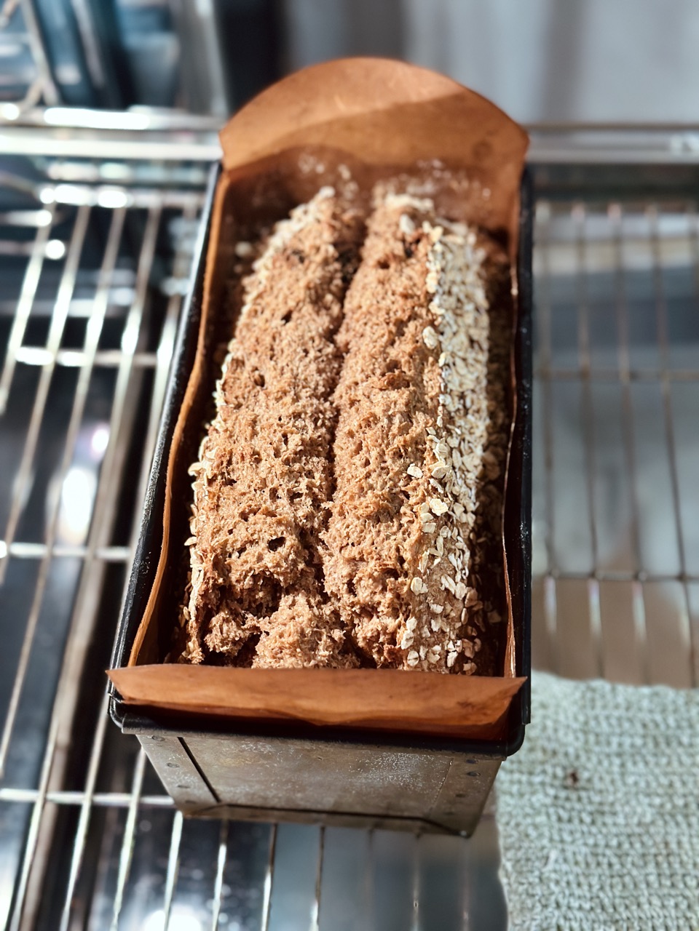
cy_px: 466
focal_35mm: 48
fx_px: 1292
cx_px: 350
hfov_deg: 30.3
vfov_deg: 39.7
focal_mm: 6.86
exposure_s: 1/33
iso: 320
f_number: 1.78
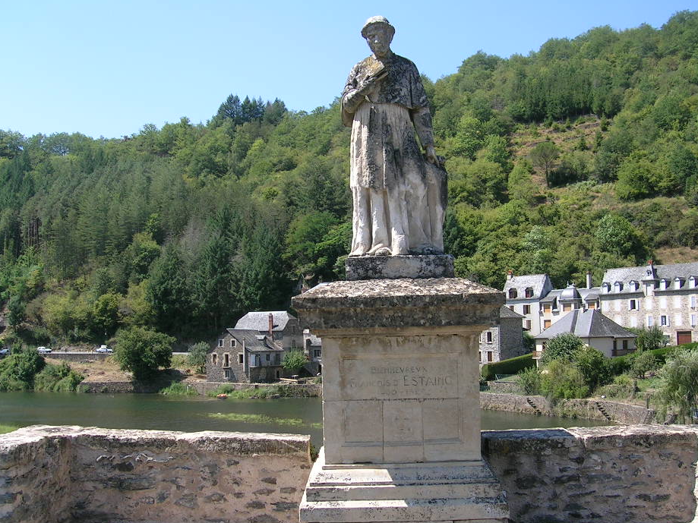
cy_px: 271
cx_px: 375
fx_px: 786
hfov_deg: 47.8
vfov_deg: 36.8
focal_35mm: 39
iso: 50
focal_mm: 5.4
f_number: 4.8
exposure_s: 1/250
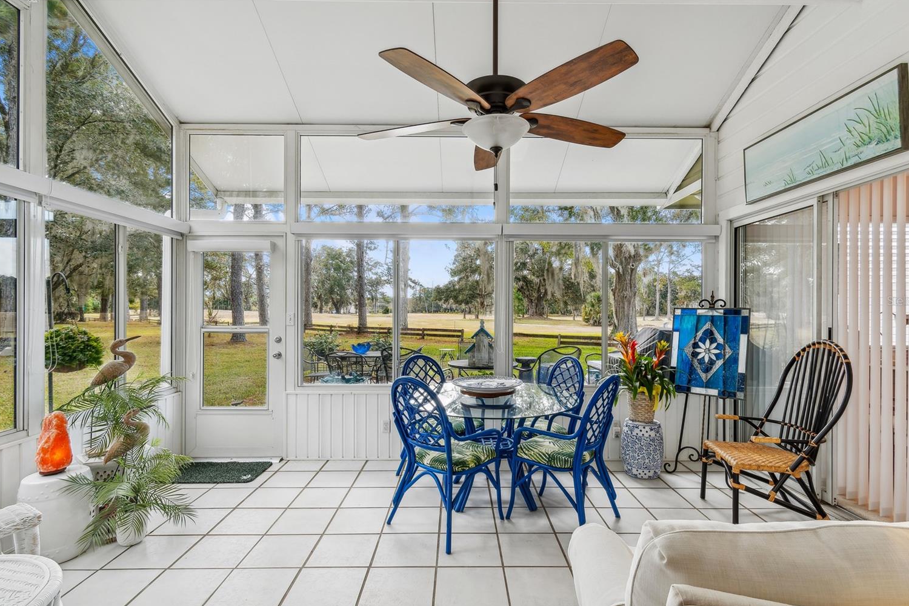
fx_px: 404
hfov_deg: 96.7
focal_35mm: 16
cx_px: 456
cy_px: 301
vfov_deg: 73.7
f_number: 8
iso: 200
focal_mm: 10
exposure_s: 1/30
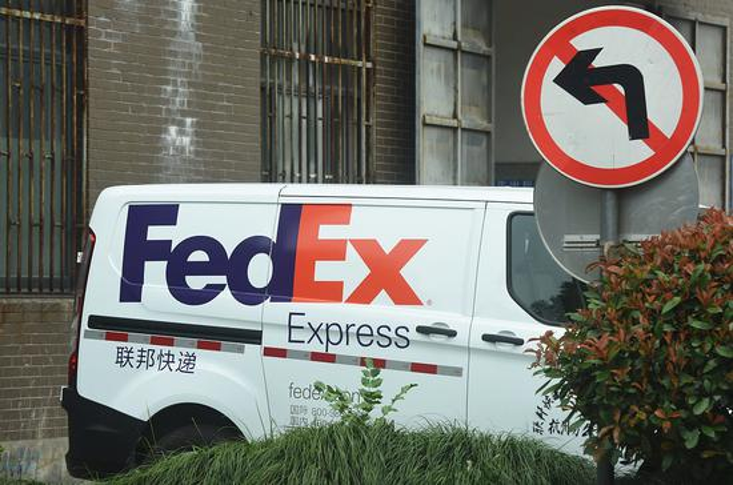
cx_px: 366
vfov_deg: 10.1
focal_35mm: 135
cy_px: 242
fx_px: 2742
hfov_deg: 15.2
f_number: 6.3
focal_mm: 135
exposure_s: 1/200
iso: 100
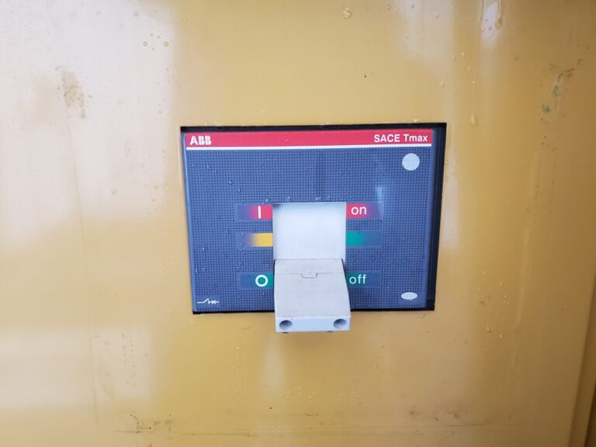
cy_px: 224
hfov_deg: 67.3
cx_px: 298
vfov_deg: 53.1
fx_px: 448
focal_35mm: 26
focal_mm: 4.3
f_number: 2.4
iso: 500
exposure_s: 1/50
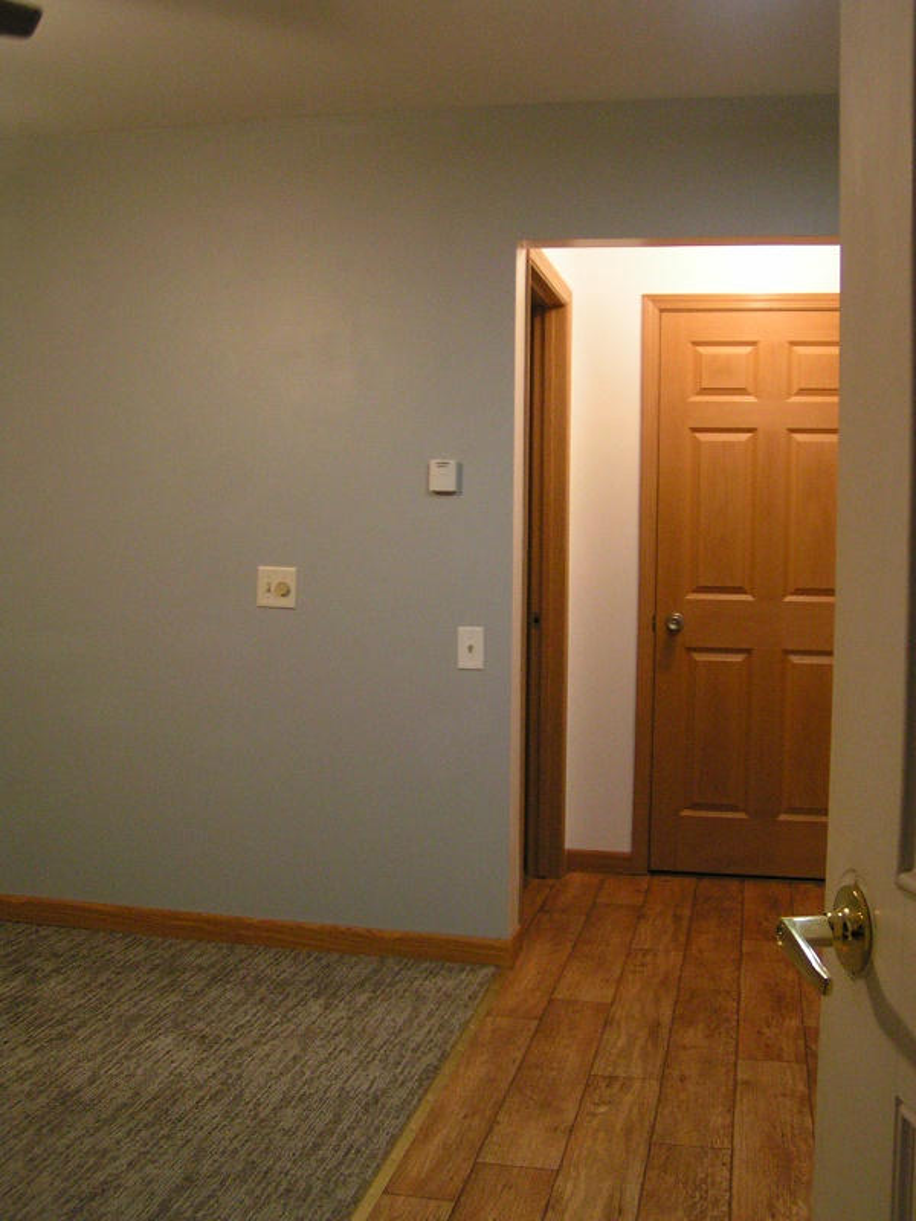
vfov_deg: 49.0
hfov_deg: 37.7
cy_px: 610
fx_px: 1341
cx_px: 458
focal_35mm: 38
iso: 200
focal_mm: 5.8
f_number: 2.8
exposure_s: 1/30
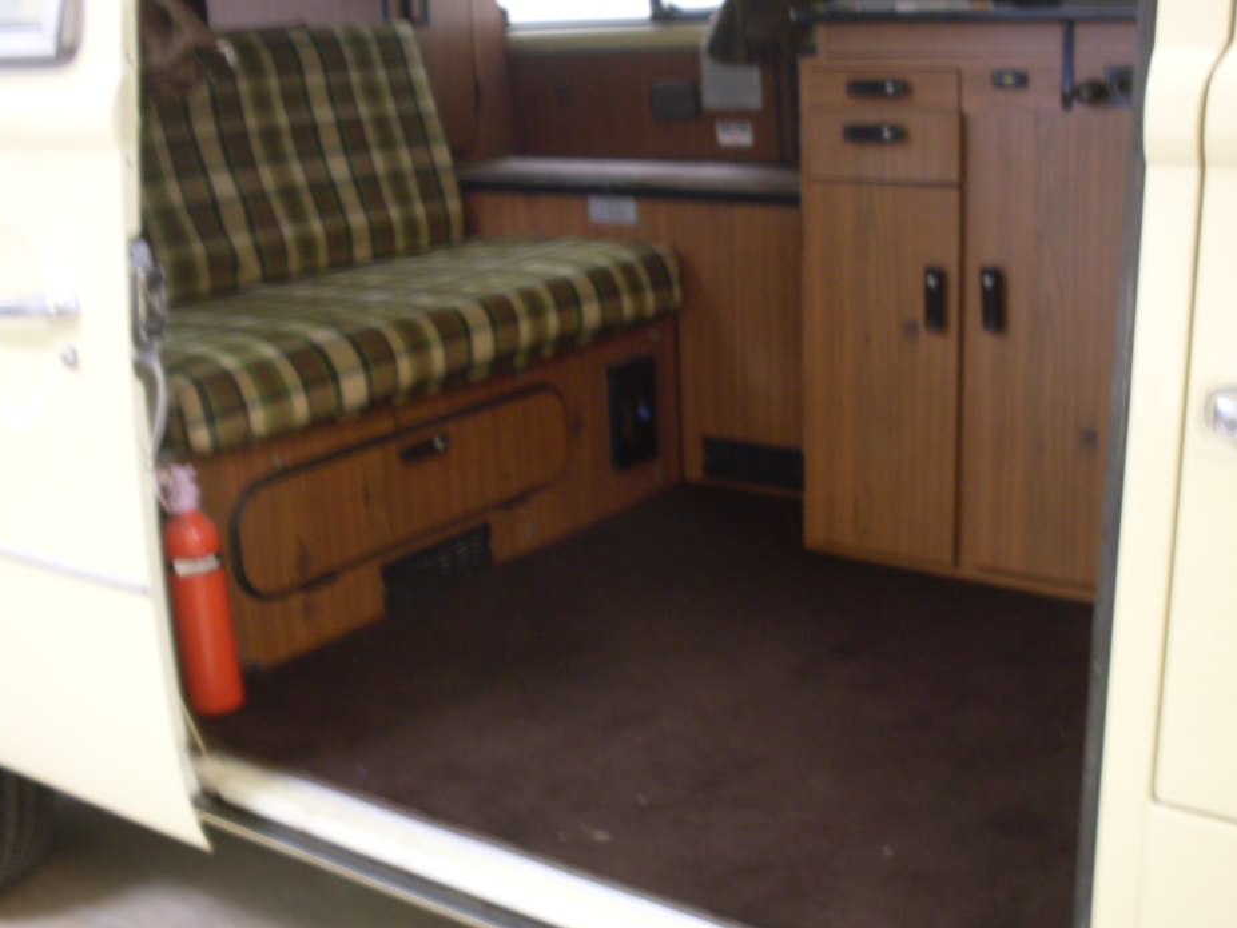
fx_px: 1501
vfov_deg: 34.4
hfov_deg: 44.8
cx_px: 652
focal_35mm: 42
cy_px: 481
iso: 80
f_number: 2.8
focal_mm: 6.3
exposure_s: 1/2
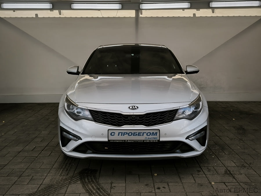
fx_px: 294
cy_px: 98
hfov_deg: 47.9
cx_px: 130
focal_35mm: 39
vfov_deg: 36.8
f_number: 1.9
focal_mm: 6.92
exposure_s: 1/212
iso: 50
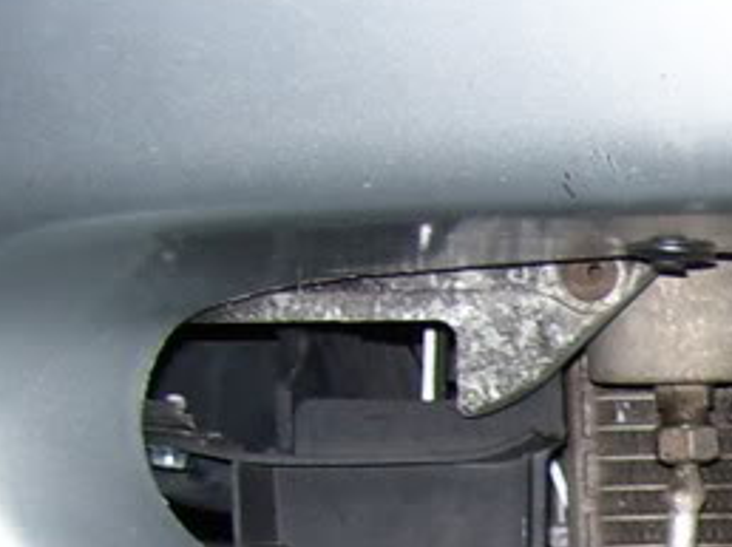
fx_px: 3021
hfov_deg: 12.3
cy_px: 867
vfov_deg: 10.0
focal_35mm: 143
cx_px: 1430
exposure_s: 1/60
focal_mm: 6
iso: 80
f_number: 2.7
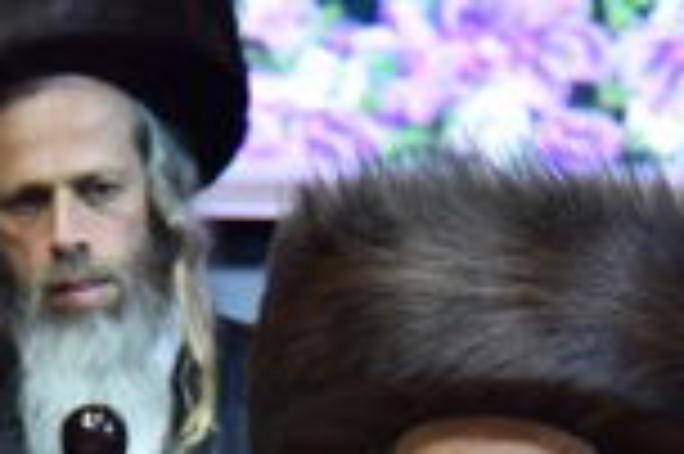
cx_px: 504
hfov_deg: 9.1
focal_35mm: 227
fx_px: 4308
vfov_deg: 6.0
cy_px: 562
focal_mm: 86
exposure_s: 1/640
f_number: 4
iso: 2500
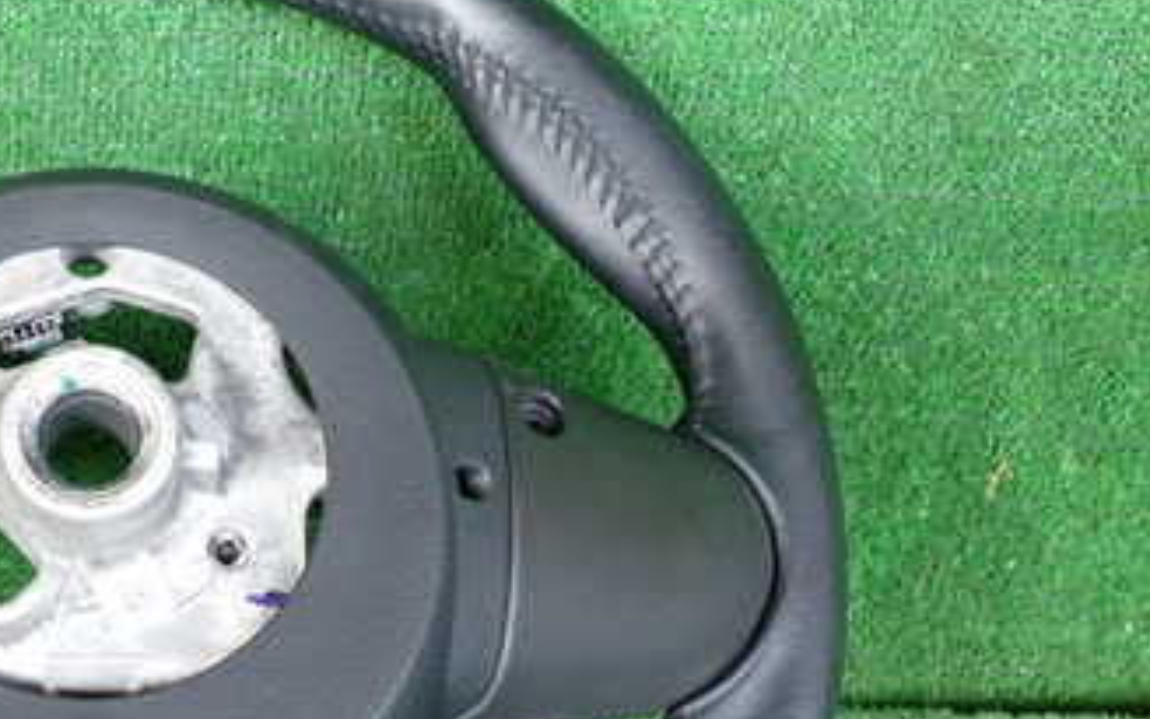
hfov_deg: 31.5
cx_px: 130
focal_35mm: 62
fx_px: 1943
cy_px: 568
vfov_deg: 20.7
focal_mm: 5.79
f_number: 2.4
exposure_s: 1/125
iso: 640
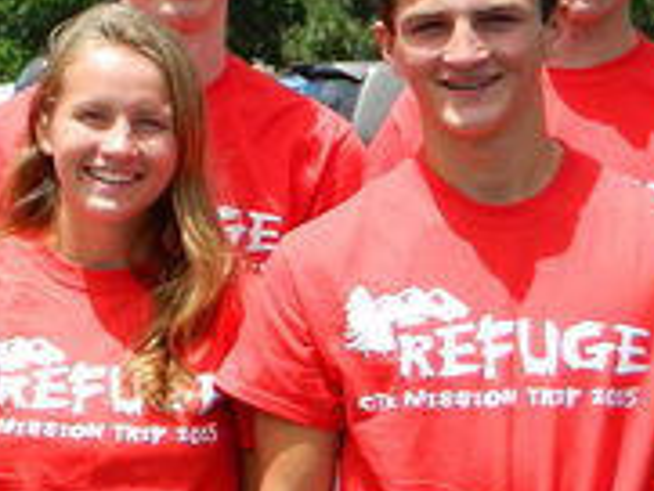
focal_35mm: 163
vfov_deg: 9.1
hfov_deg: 11.4
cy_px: 296
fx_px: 3082
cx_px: -477
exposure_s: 1/640
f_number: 3.5
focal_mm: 7.3
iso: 80
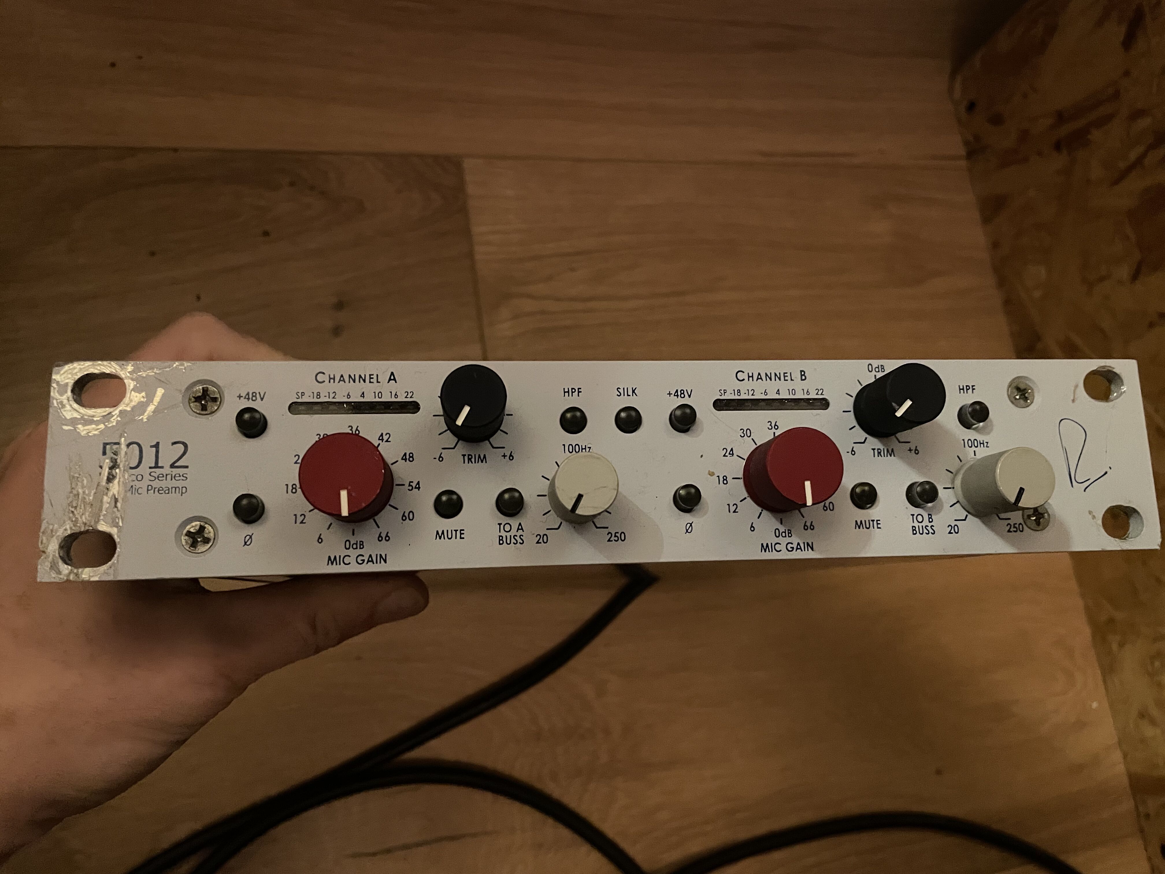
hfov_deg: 67.3
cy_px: 437
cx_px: 582
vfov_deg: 53.1
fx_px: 875
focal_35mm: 26
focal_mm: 4.2
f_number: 1.6
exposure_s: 1/25
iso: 800
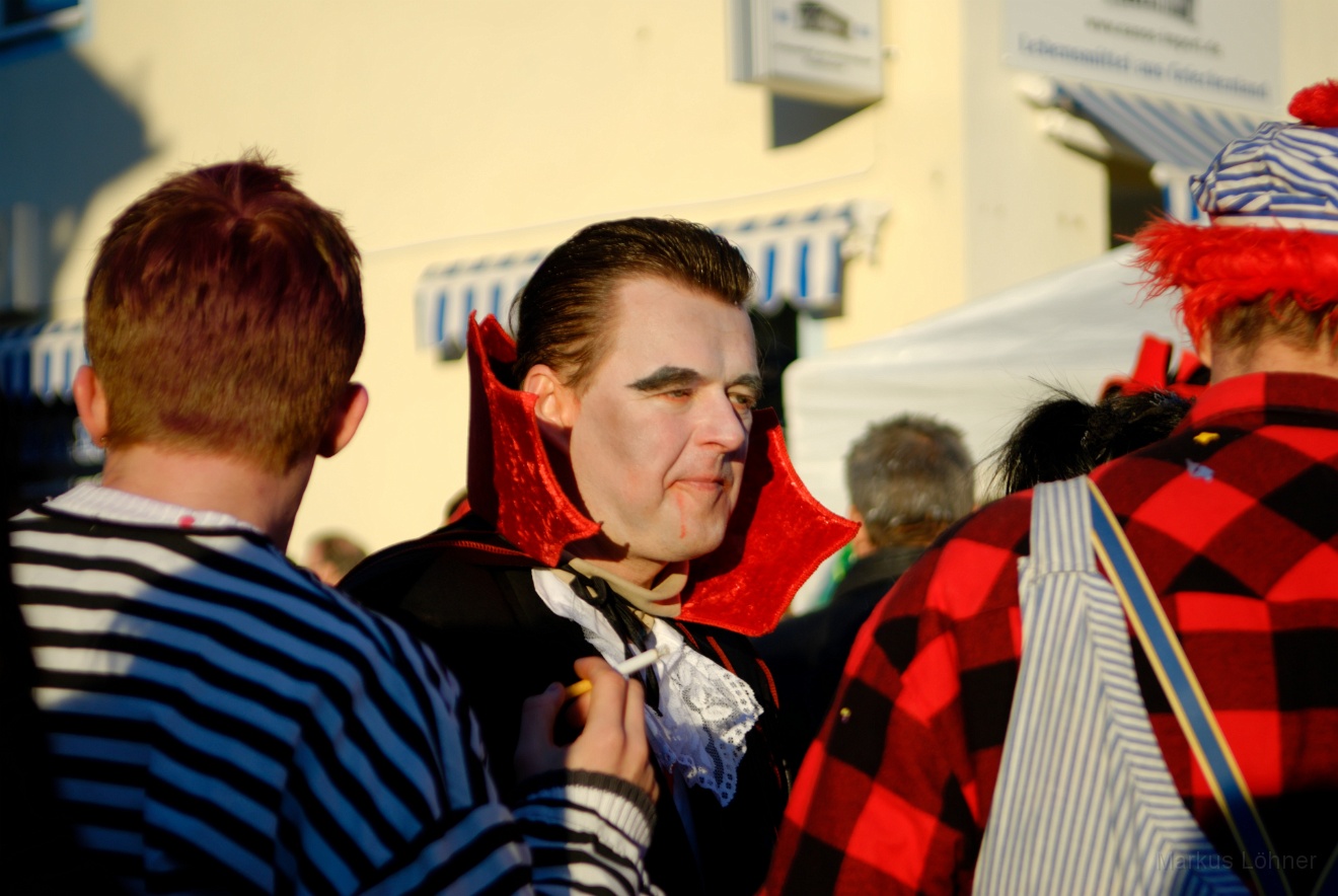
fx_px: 3070
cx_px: 669
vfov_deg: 16.6
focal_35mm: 82
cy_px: 448
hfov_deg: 24.6
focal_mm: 55
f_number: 2.8
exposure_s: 1/1250
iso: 100
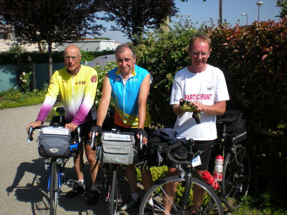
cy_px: 108
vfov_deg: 37.7
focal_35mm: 38
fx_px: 315
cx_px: 144
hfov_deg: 49.0
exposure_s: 1/550
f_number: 4.6
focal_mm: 6.3
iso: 64
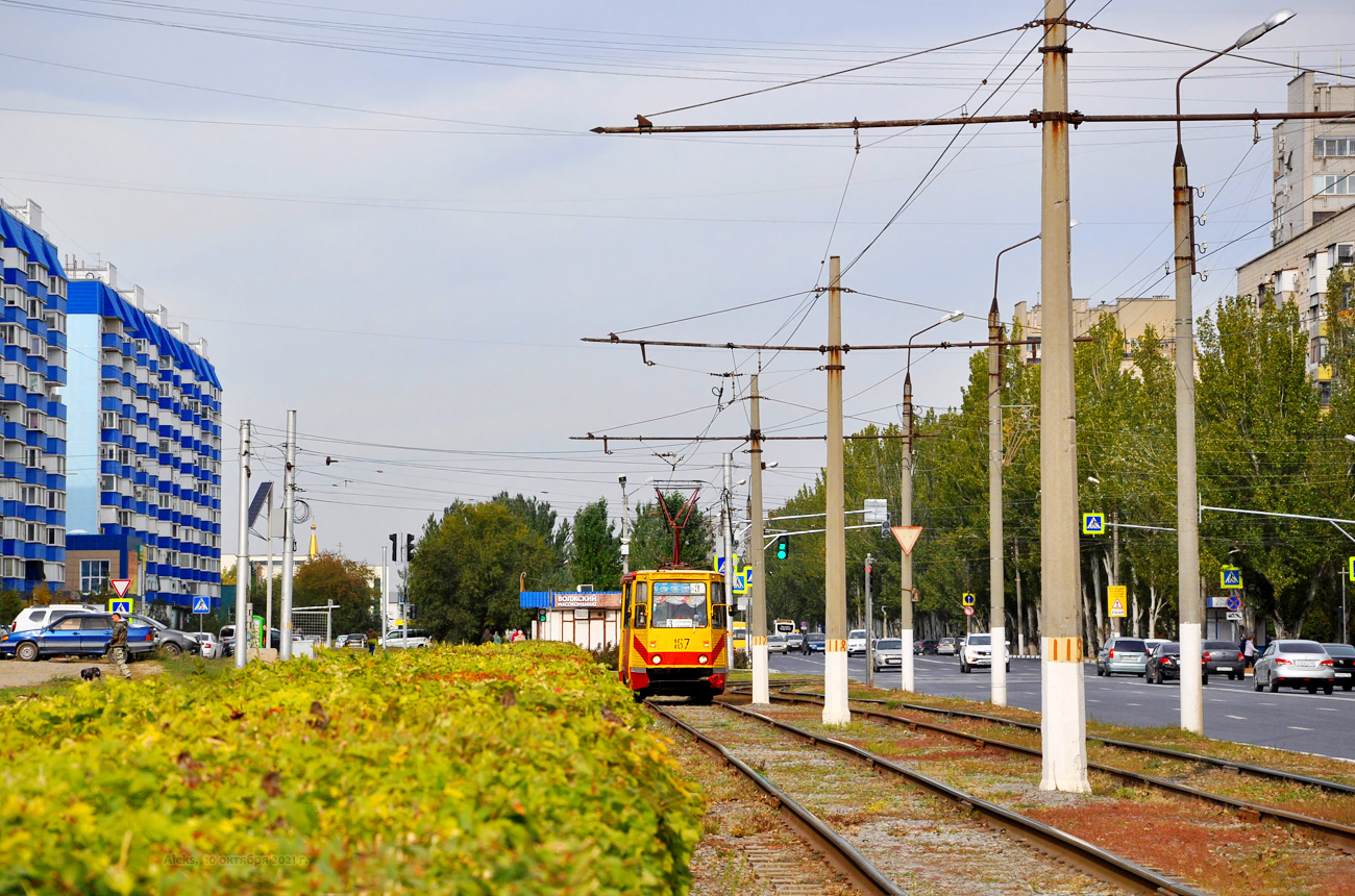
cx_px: 678
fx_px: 4224
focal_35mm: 112
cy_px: 448
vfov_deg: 12.1
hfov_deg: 18.2
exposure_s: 1/500
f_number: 8
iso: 200
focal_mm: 75
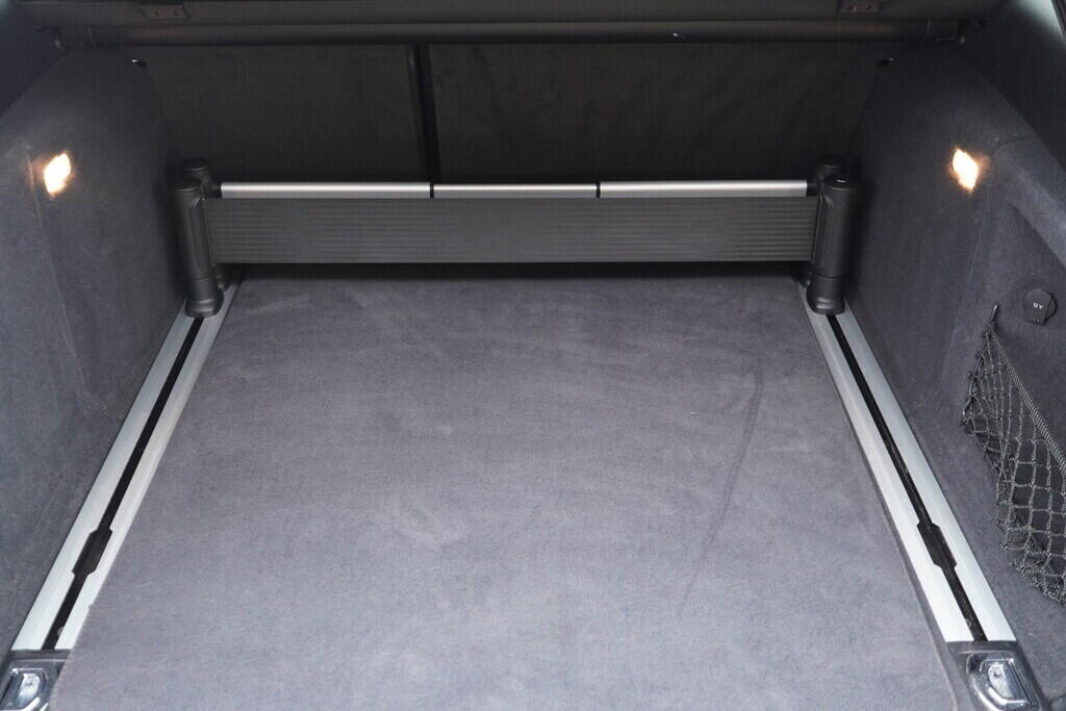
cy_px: 356
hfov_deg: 53.1
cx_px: 533
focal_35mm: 36
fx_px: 1066
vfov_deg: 36.9
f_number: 2.8
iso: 800
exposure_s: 1/40
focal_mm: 24
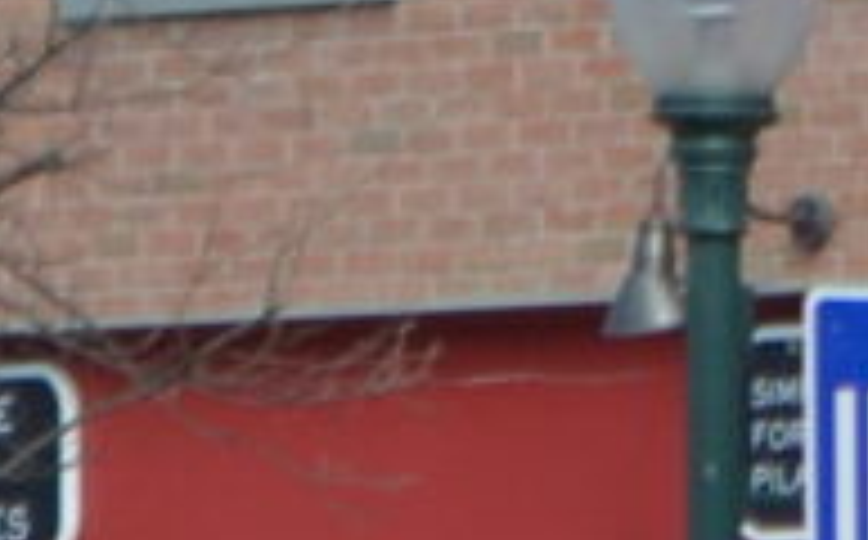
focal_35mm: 894
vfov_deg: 1.5
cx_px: 1815
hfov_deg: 2.3
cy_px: -716
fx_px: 21128
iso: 100
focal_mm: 55
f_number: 5.6
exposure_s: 1/250
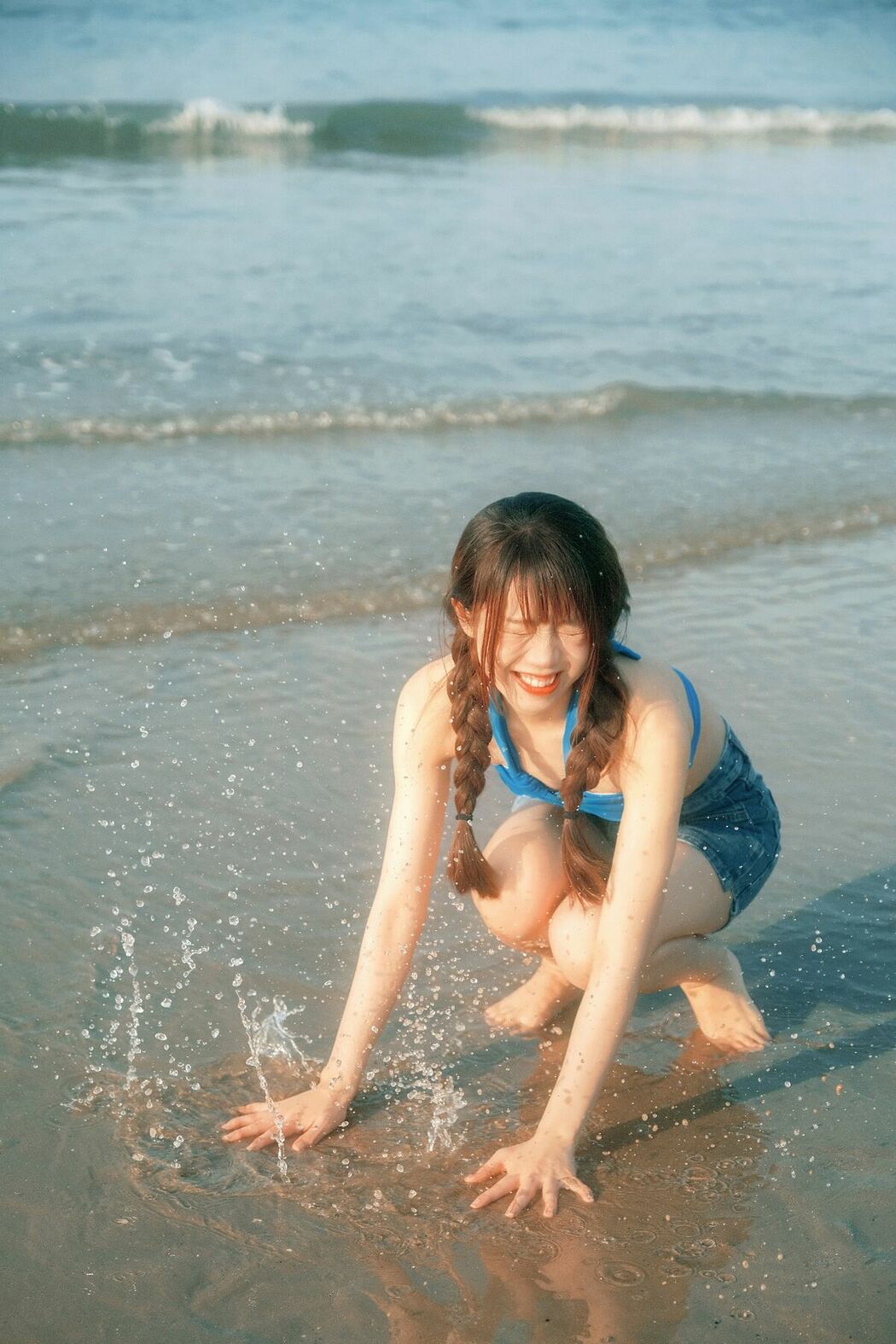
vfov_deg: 27.0
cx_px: 448
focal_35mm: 75
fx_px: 2800
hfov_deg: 18.2
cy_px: 672
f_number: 2.8
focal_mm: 50
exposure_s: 1/2000
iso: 320
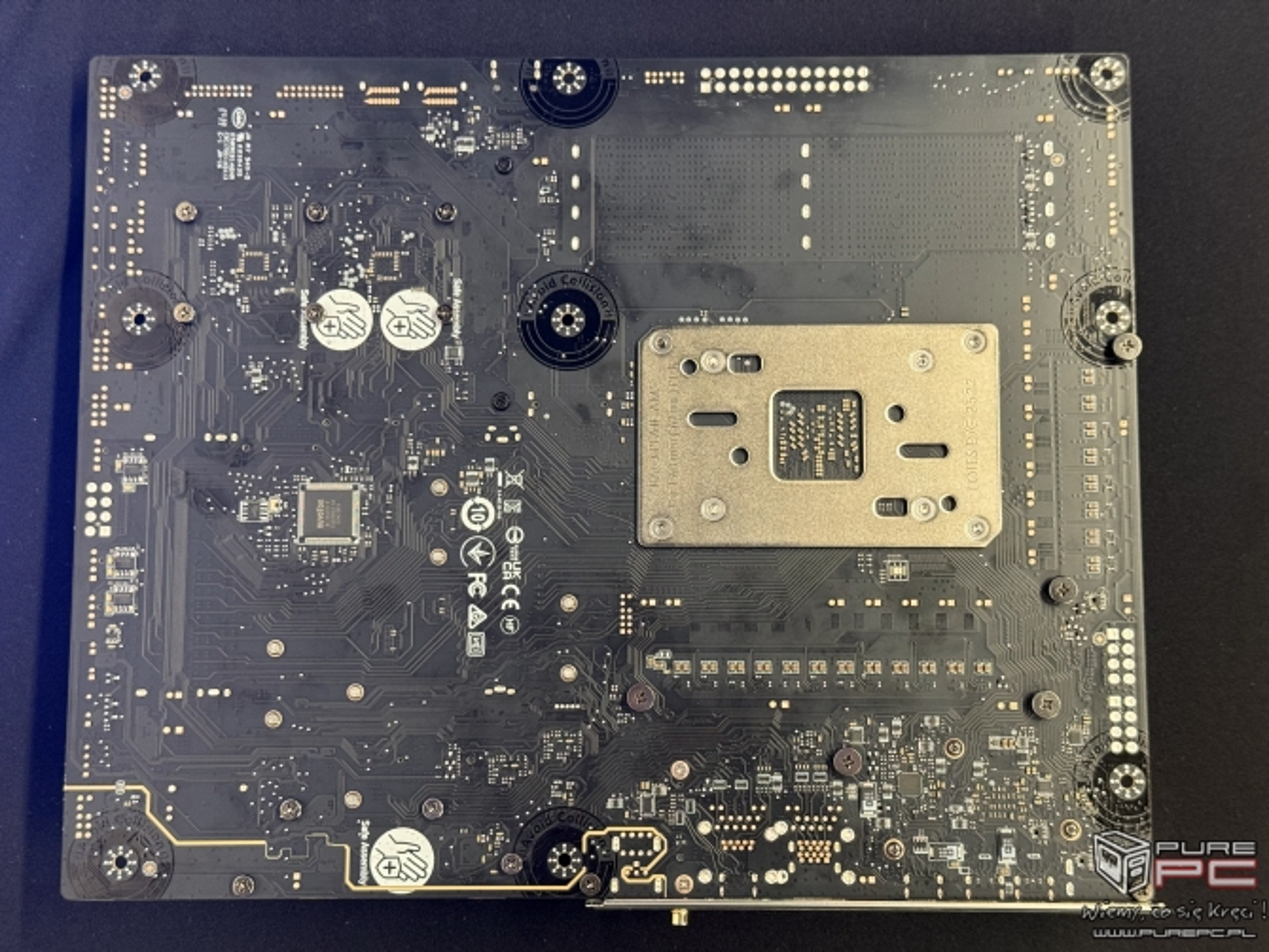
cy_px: 476
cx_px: 634
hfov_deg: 39.6
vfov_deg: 30.3
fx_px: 1760
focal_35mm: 48
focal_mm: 6.76
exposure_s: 1/54
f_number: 1.78
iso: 250
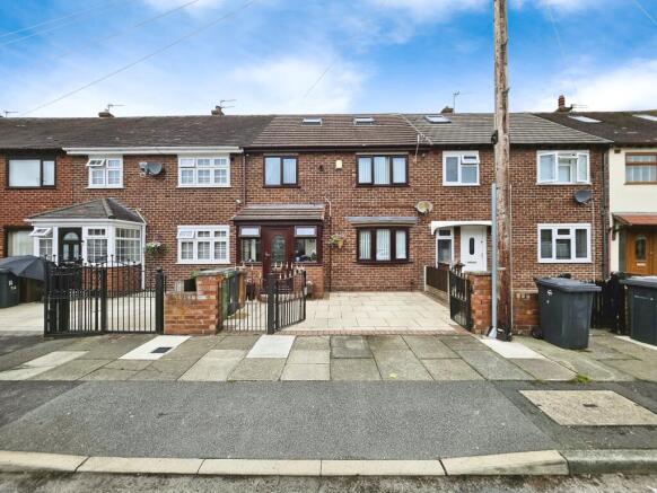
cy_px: 246
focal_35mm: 13
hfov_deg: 106.2
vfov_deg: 90.0
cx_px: 328
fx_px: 247
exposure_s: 1/531
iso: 32
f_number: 2.2
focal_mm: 1.7
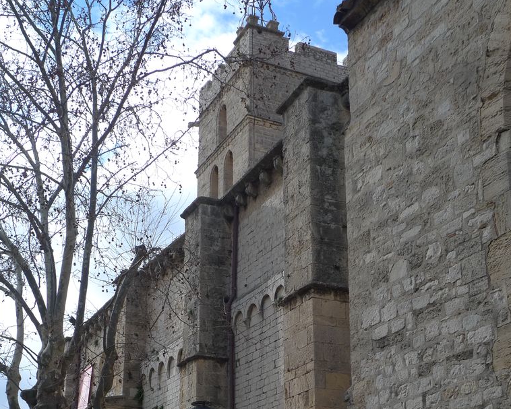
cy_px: 342
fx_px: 878
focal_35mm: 58
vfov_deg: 25.7
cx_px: 253
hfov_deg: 32.5
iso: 80
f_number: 4
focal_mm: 9.3
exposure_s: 1/640
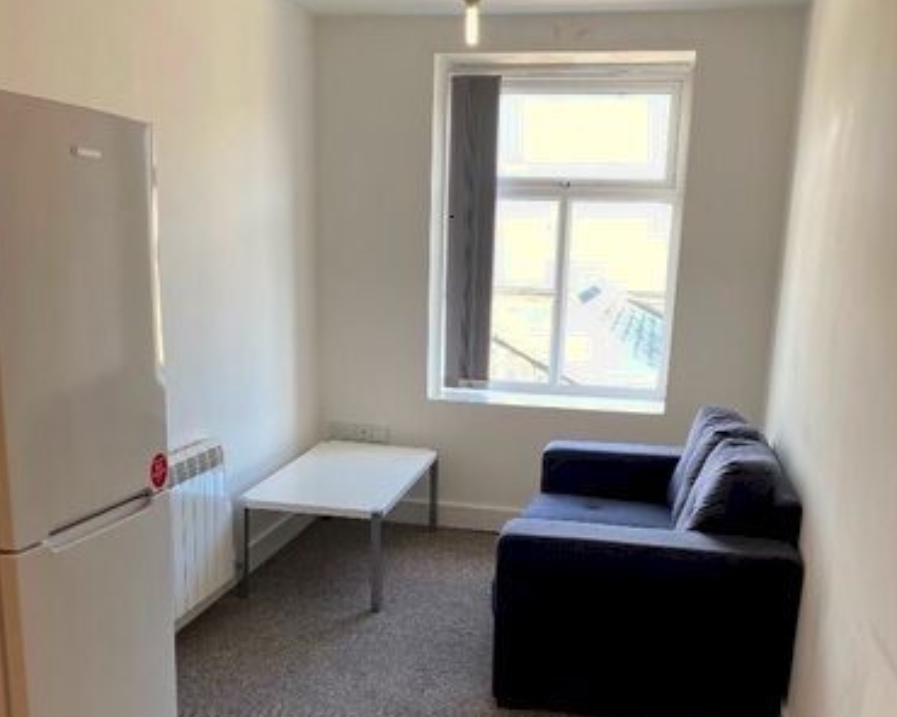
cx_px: 446
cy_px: 498
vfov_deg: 40.5
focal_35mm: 36
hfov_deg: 50.3
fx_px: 956
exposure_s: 1/100
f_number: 1.8
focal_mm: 4.25
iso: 50
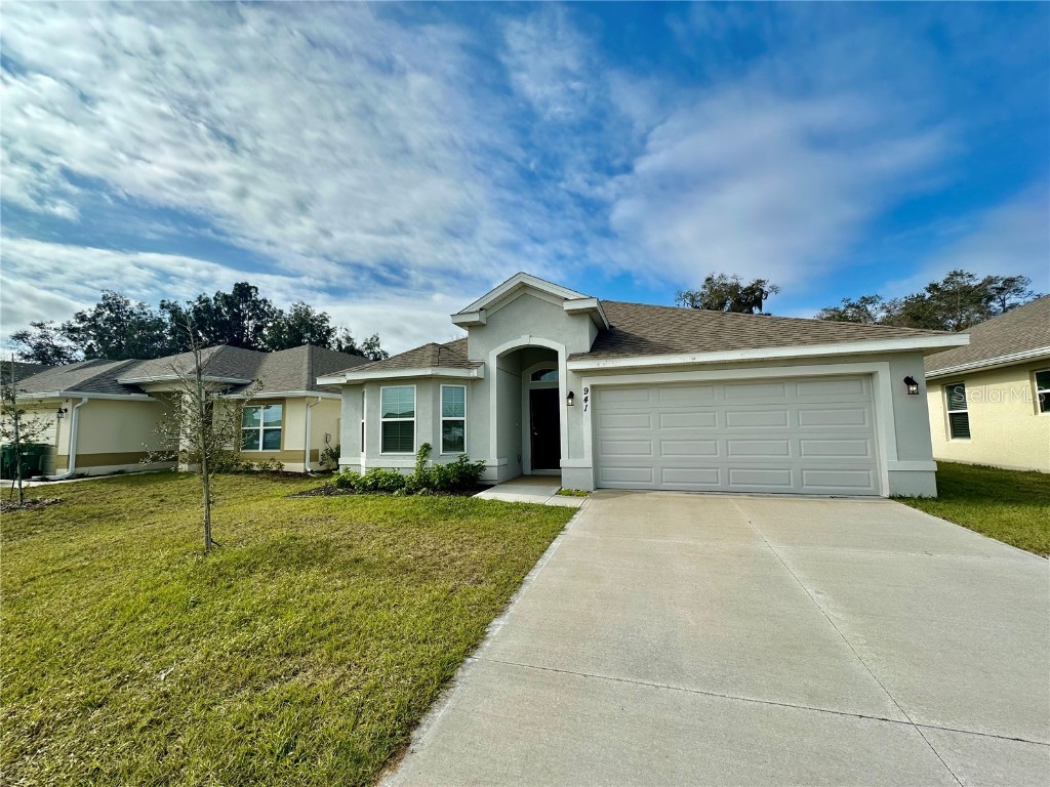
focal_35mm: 14
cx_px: 525
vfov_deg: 85.7
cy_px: 394
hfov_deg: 102.1
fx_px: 425
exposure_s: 1/2959
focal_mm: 2.22
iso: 40
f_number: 2.2
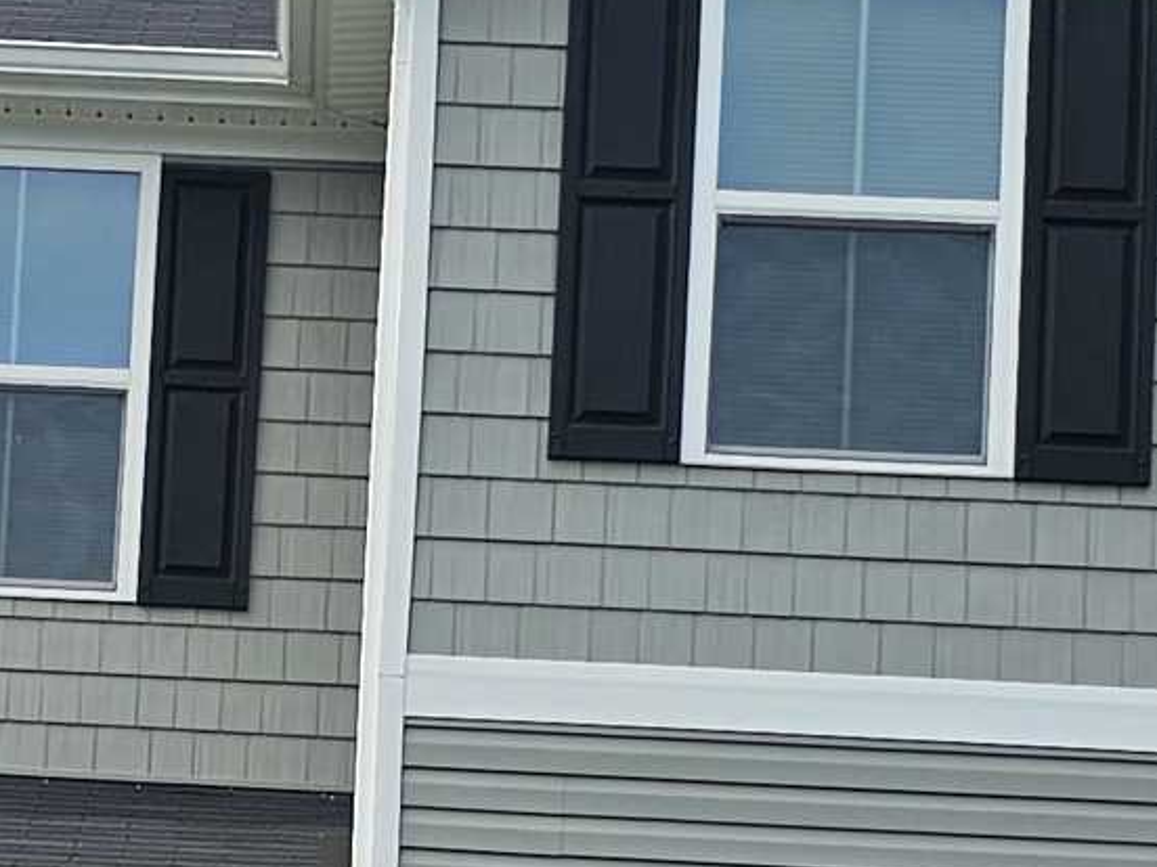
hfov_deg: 15.2
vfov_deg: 11.5
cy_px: 880
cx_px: 115
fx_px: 4278
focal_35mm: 128
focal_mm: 6.3
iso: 10
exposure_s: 1/1008
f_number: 1.7
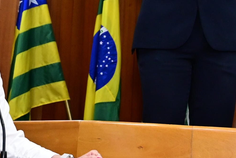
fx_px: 873
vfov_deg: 10.2
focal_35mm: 133
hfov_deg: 15.4
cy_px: -2
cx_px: 70
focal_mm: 30
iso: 2500
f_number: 4
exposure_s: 1/125
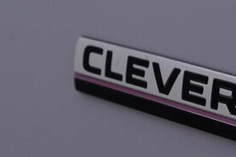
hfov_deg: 15.0
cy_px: 58
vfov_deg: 10.2
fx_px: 885
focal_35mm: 135
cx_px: 220
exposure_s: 1/160
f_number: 5.6
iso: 125
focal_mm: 24
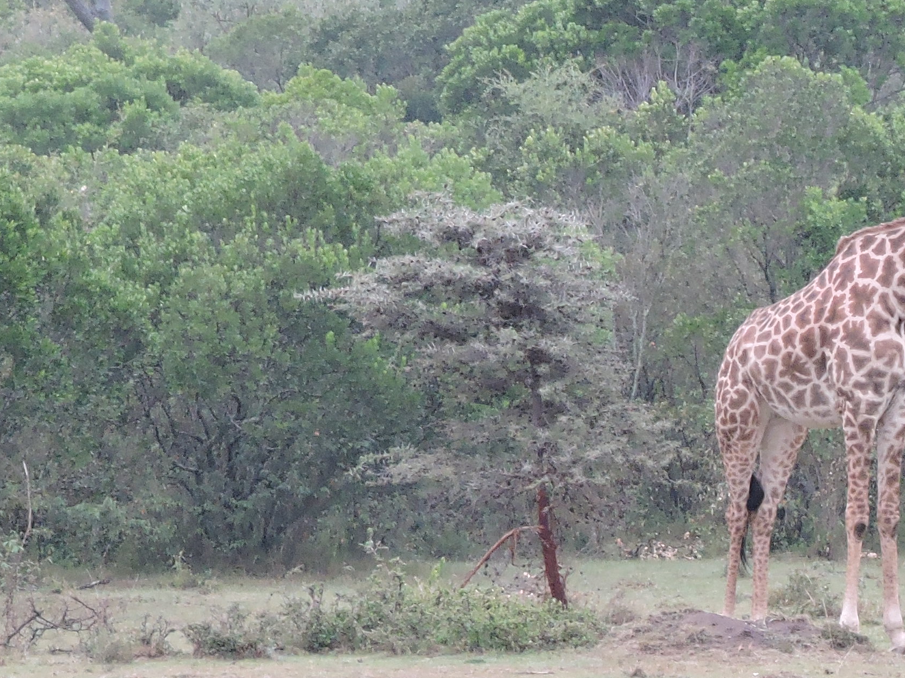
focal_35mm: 618
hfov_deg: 3.2
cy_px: 500
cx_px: 1163
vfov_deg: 2.4
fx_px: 16155
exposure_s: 1/80
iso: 400
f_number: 4.6
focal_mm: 40.1
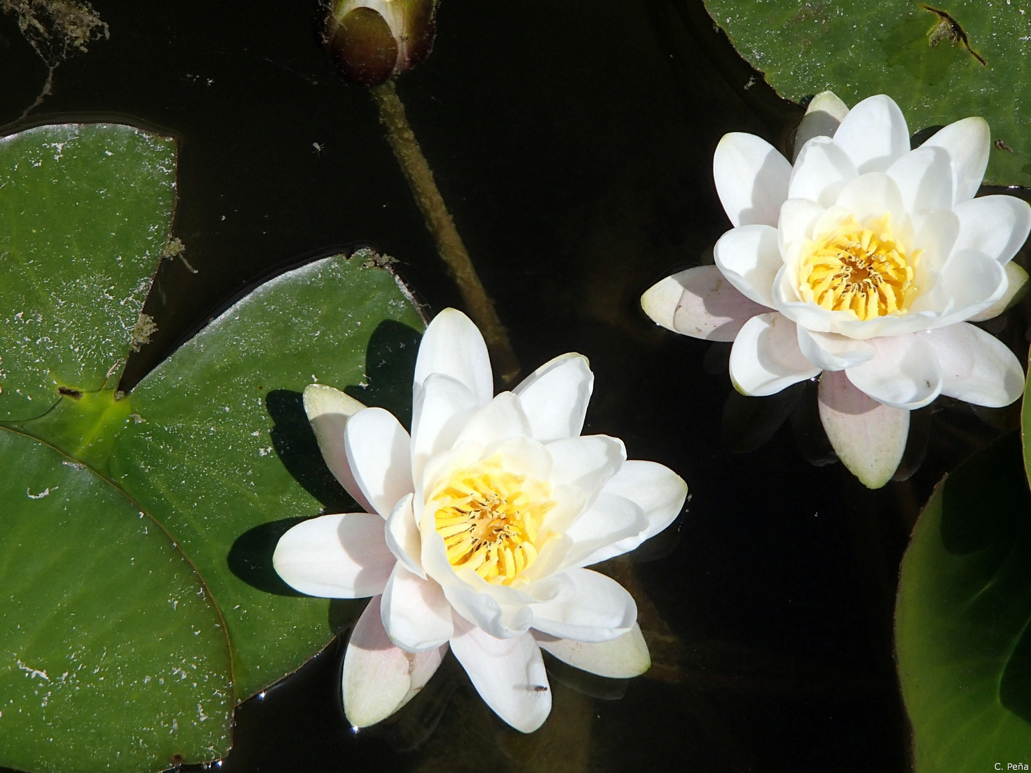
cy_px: 386
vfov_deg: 11.7
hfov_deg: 15.5
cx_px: 516
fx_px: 3783
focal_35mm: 127
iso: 200
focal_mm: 22.79
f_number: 16
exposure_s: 1/200
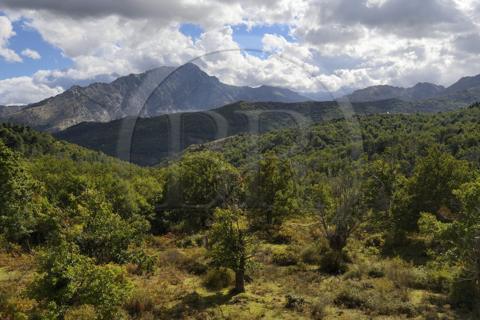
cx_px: 240
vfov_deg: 44.9
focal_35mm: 29
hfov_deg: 63.7
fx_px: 387
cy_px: 160
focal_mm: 29
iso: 200
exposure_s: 1/200
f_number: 14
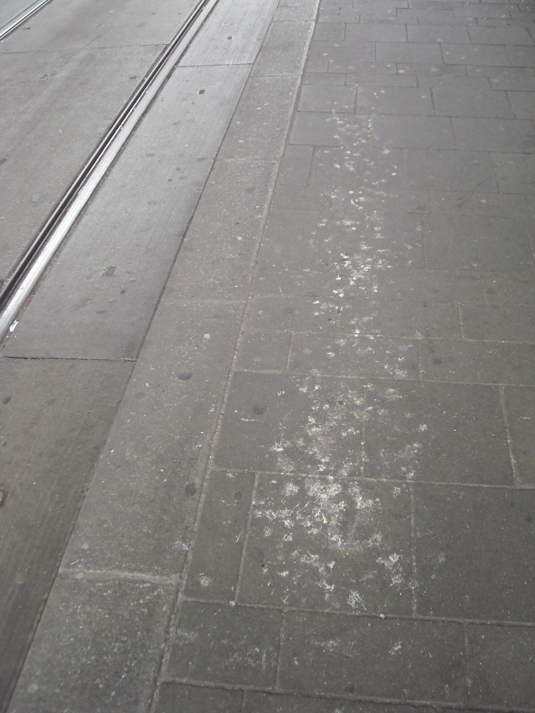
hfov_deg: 39.7
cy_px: 363
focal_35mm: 36
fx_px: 742
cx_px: 273
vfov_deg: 51.4
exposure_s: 1/250
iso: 417
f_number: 2.8
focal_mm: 5.7
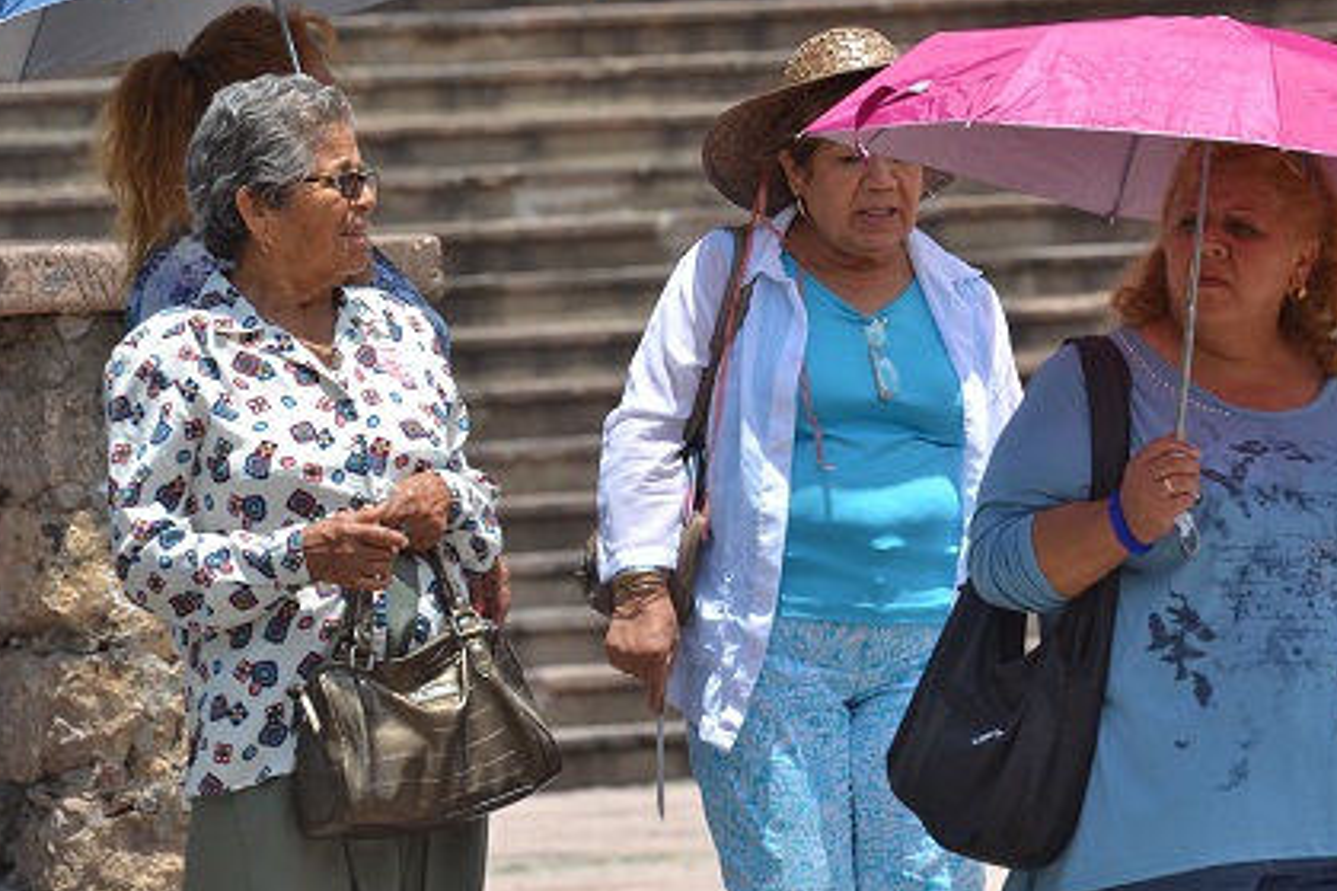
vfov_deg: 3.2
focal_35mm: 430
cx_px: 747
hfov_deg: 4.8
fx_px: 15963
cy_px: 382
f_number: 11
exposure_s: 1/200
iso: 100
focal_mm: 240
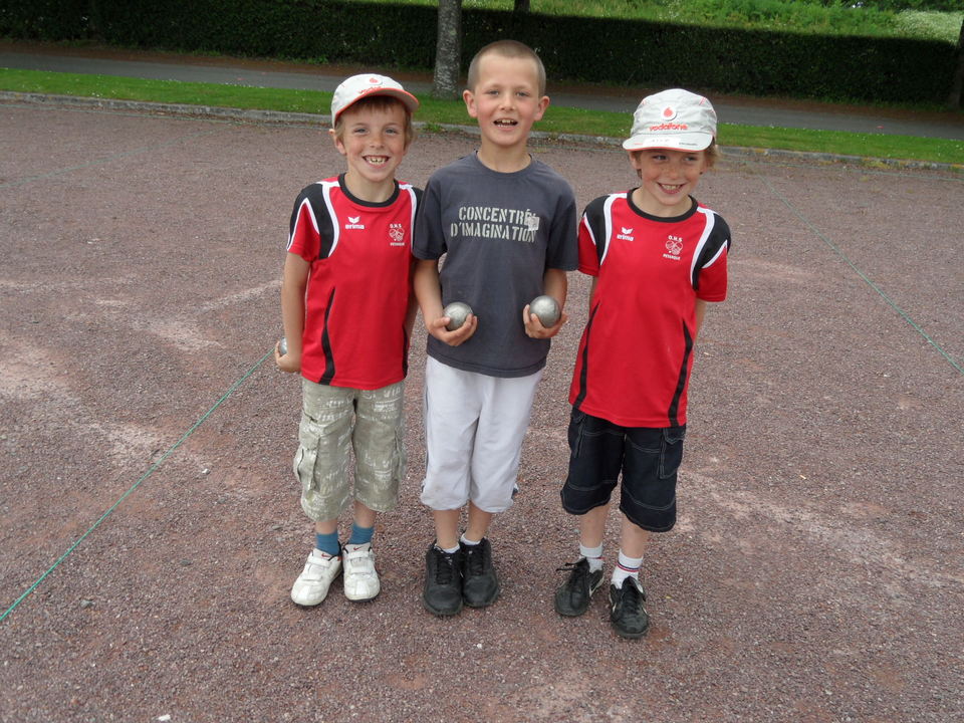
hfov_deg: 56.8
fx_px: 891
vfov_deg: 44.2
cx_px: 482
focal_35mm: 32
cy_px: 362
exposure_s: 1/180
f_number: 3.4
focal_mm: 5.3
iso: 80
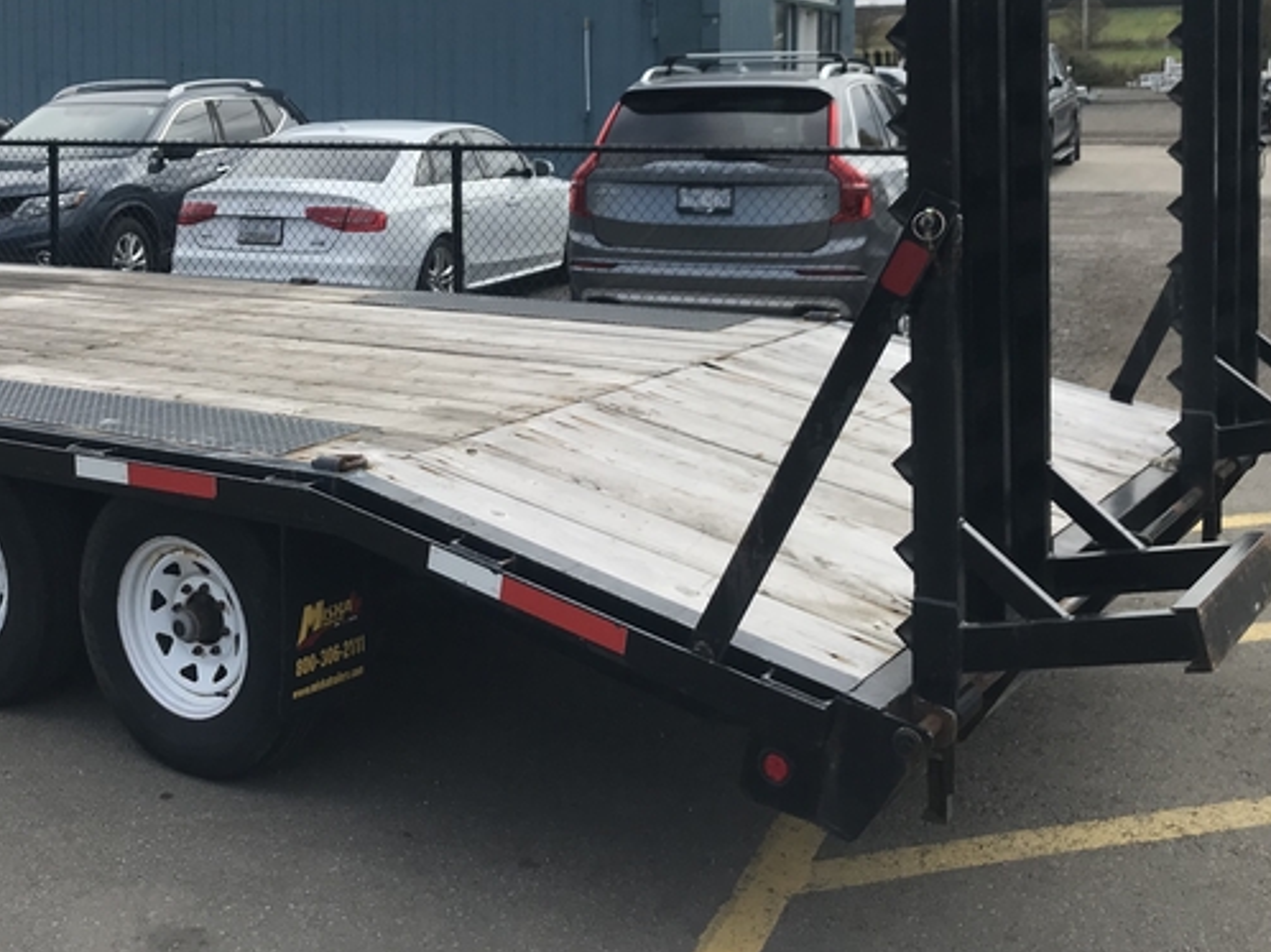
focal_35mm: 45
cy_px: 237
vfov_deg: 31.6
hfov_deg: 41.6
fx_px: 1651
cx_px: 426
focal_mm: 3.99
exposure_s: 1/1126
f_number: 1.8
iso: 20
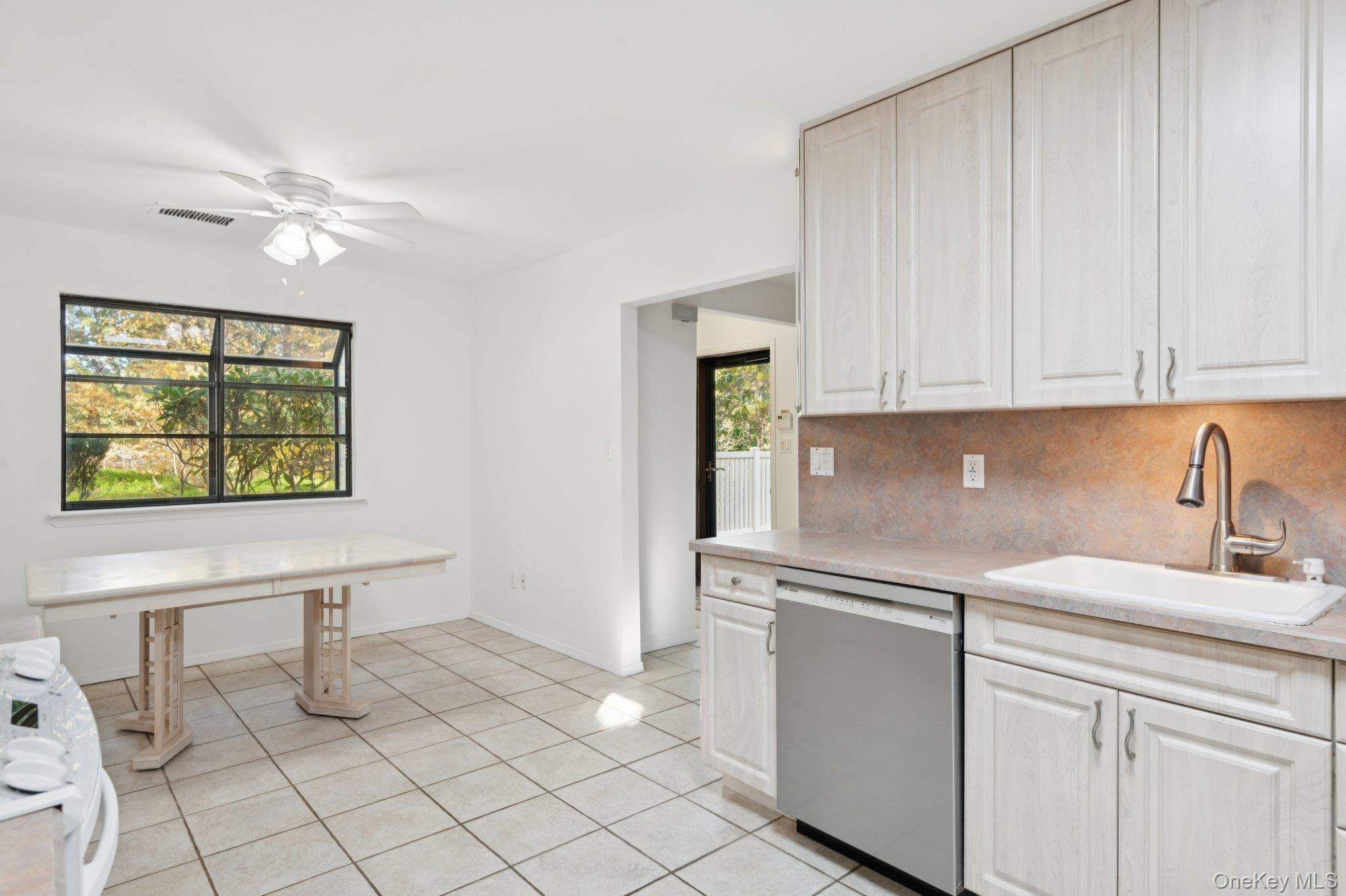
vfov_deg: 64.5
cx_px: 673
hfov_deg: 86.9
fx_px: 710
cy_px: 448
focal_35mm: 19
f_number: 8
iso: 125
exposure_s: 1/6
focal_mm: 19
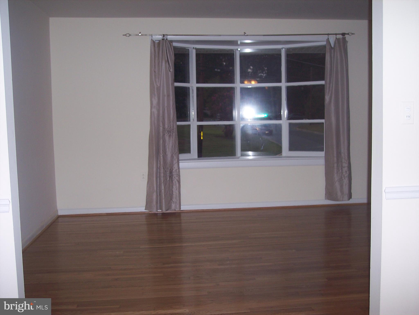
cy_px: 158
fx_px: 472
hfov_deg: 47.9
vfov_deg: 36.8
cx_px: 210
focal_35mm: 39
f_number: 2.8
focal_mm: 8
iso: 100
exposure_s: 1/60
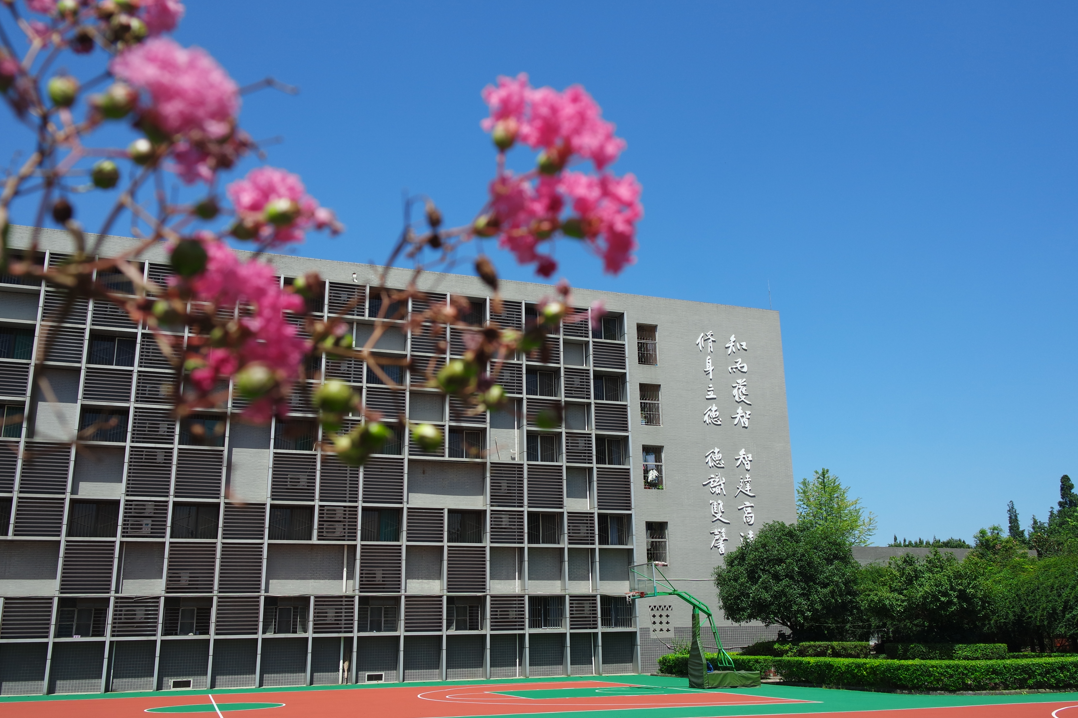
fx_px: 928
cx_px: 553
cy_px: 363
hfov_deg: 60.3
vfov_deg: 42.3
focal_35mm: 31
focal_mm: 20
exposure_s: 1/320
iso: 100
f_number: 6.3
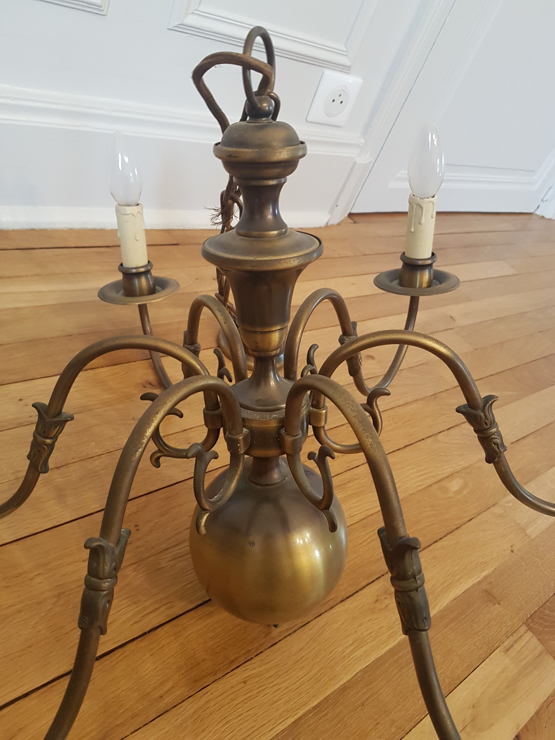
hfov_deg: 53.1
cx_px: 278
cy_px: 370
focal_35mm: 26
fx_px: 556
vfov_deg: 67.3
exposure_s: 1/25
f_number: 1.7
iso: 160
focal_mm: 4.2
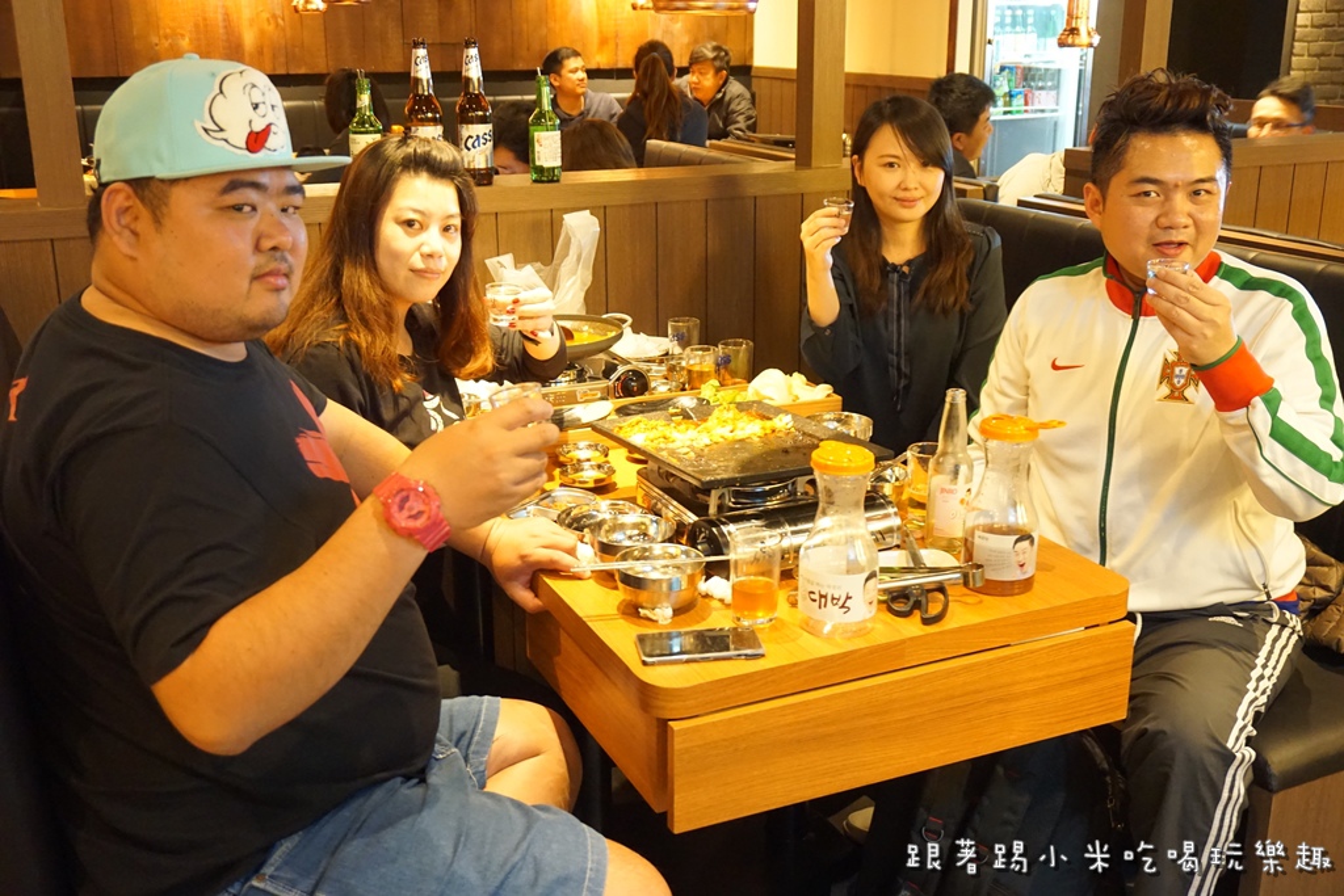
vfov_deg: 35.5
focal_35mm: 38
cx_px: 672
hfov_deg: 51.3
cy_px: 448
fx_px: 1400
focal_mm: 25
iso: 3200
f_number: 4.5
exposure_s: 1/6
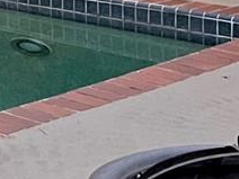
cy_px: -168
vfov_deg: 7.3
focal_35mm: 196
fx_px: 1353
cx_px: -339
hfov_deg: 9.1
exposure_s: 1/30
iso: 500
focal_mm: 5.7
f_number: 1.5
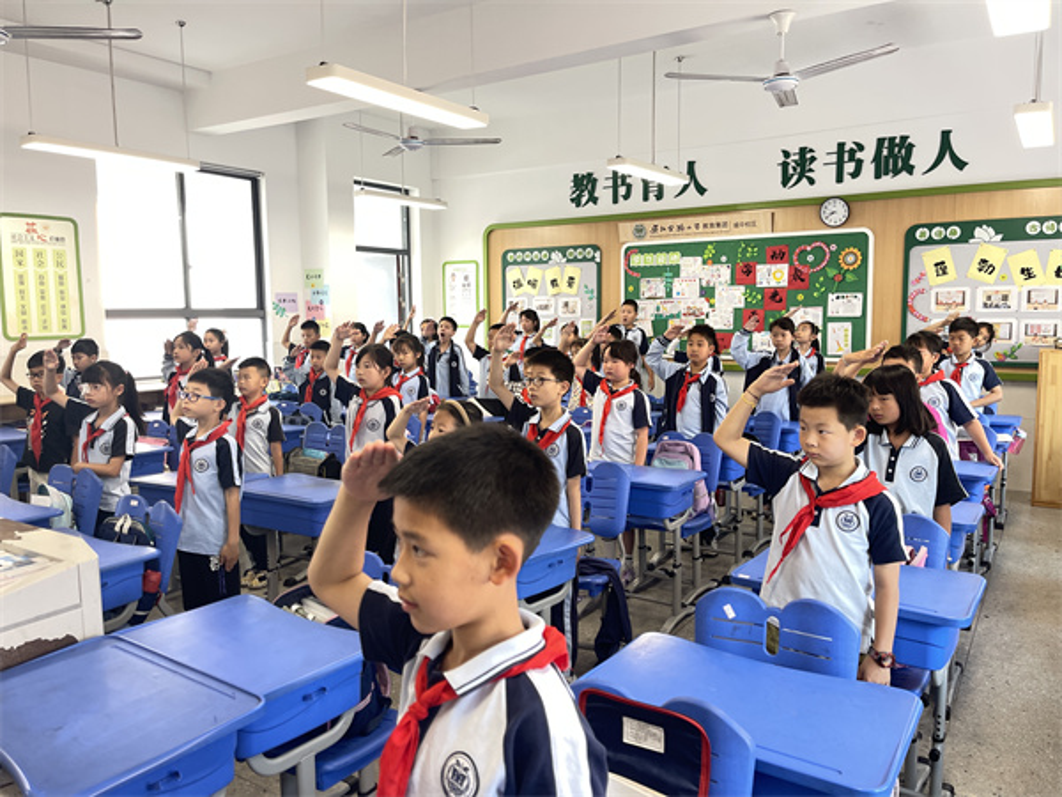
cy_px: 398
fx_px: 798
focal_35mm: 26
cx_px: 531
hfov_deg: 67.3
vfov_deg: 53.1
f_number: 1.6
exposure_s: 1/120
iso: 125
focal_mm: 5.1
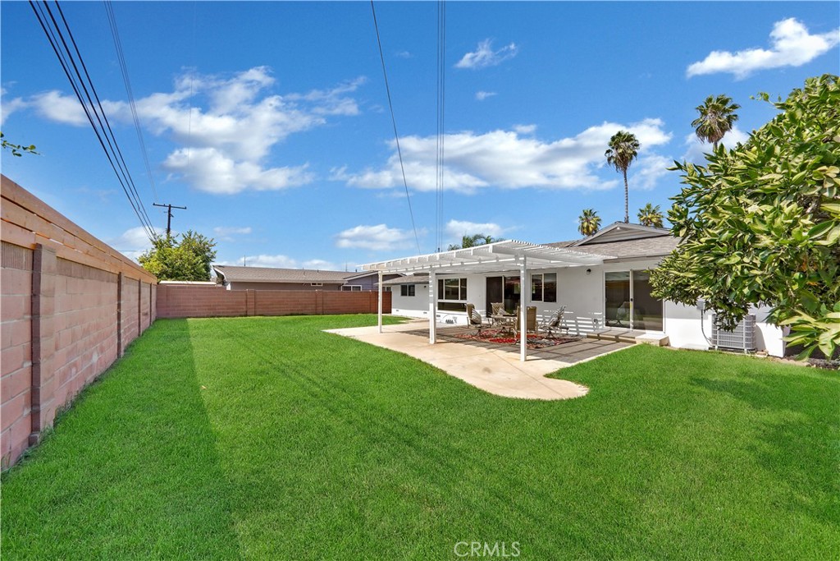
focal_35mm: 12
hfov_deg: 112.6
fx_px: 280
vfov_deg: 90.0
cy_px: 280
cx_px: 420
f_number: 16
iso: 100
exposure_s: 1/60
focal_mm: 12
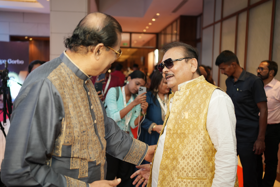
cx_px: 140
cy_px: 94
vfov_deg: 37.9
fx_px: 272
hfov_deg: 54.4
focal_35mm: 35
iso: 800
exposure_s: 1/200
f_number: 2.5
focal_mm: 35
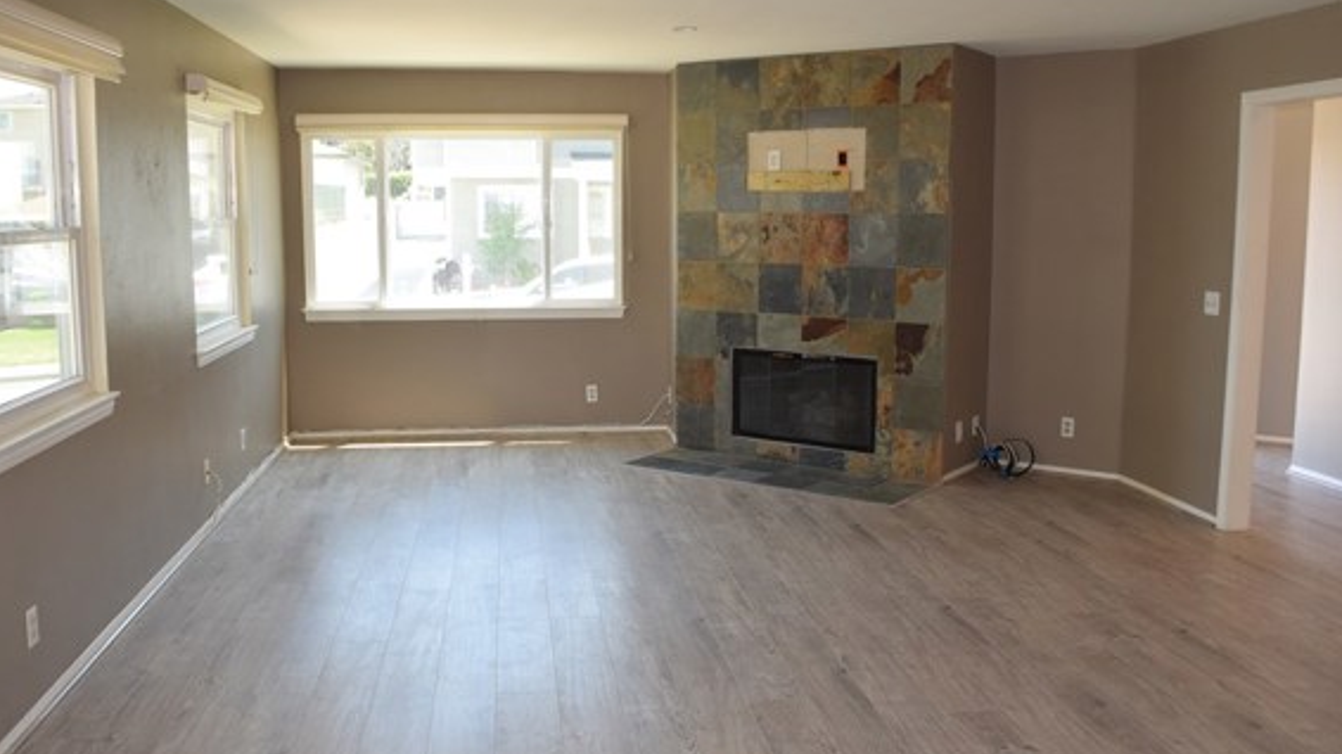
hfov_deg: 61.0
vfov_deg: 36.6
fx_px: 1138
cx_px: 659
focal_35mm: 32
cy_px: 366
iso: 450
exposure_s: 1/125
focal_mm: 18
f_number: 5.6
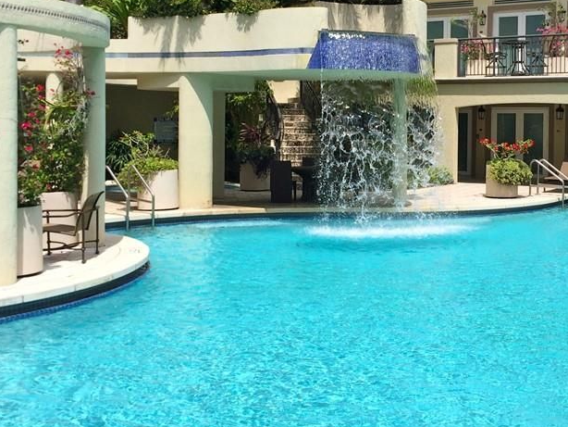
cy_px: 135
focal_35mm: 50
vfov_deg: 28.9
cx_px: 394
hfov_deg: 37.6
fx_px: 821
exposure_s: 1/2564
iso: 40
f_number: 2.2
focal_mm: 4.12
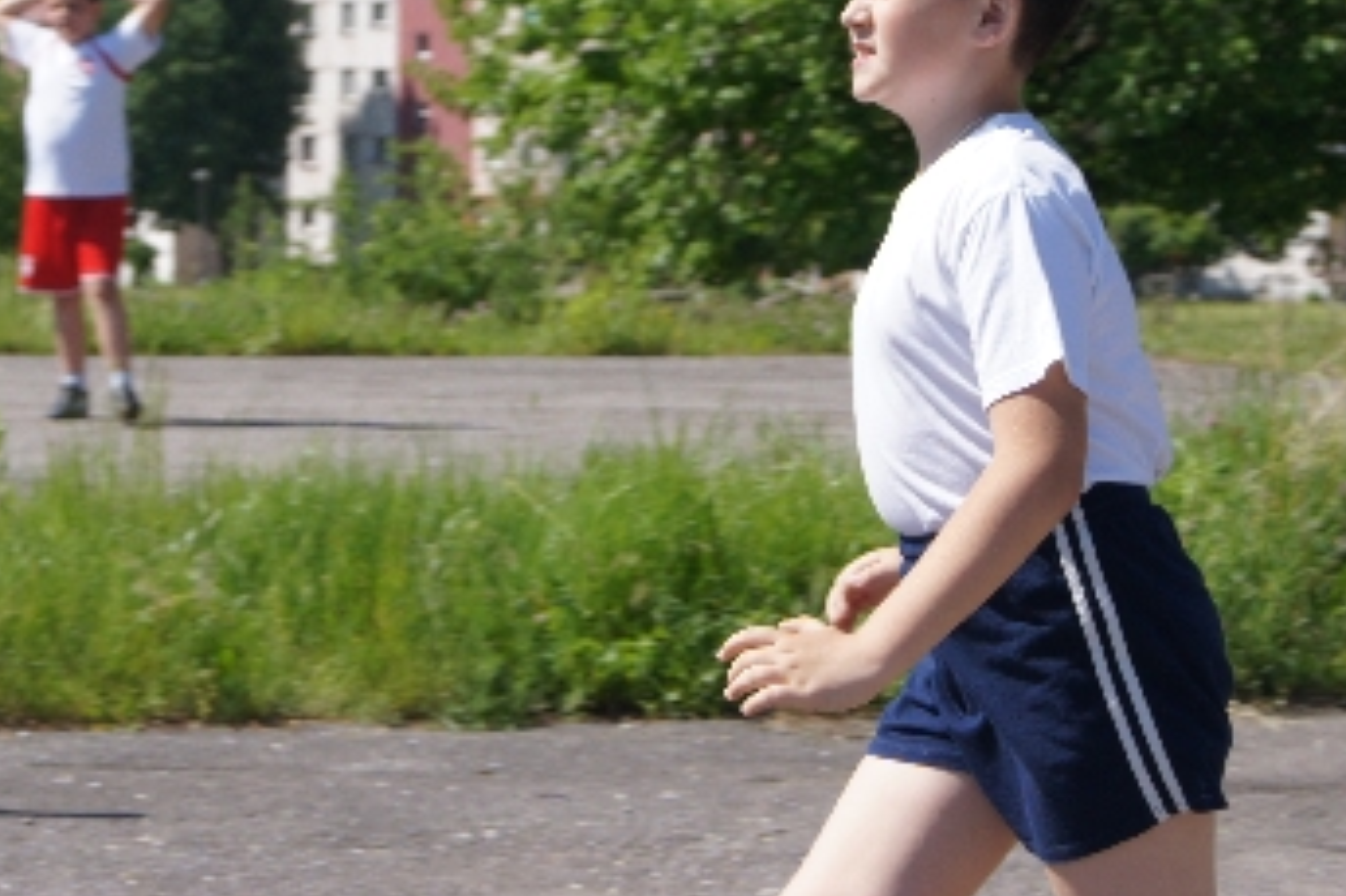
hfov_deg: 14.3
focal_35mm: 144
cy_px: 205
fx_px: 5376
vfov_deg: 9.5
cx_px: 657
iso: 200
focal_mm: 55
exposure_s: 1/320
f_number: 9
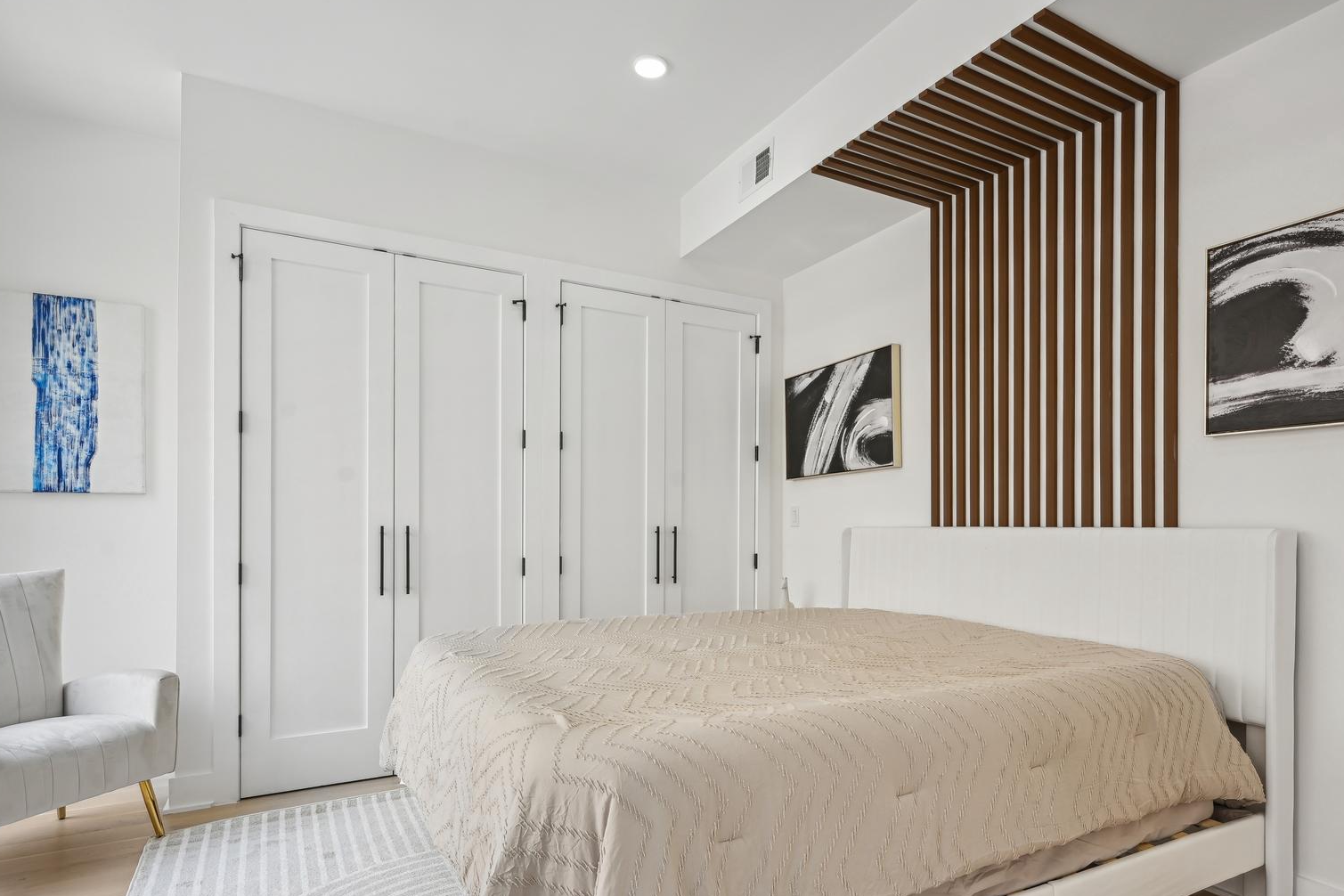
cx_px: 700
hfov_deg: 86.9
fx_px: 709
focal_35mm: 19
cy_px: 568
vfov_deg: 63.5
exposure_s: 1/40
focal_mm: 14
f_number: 9
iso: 200
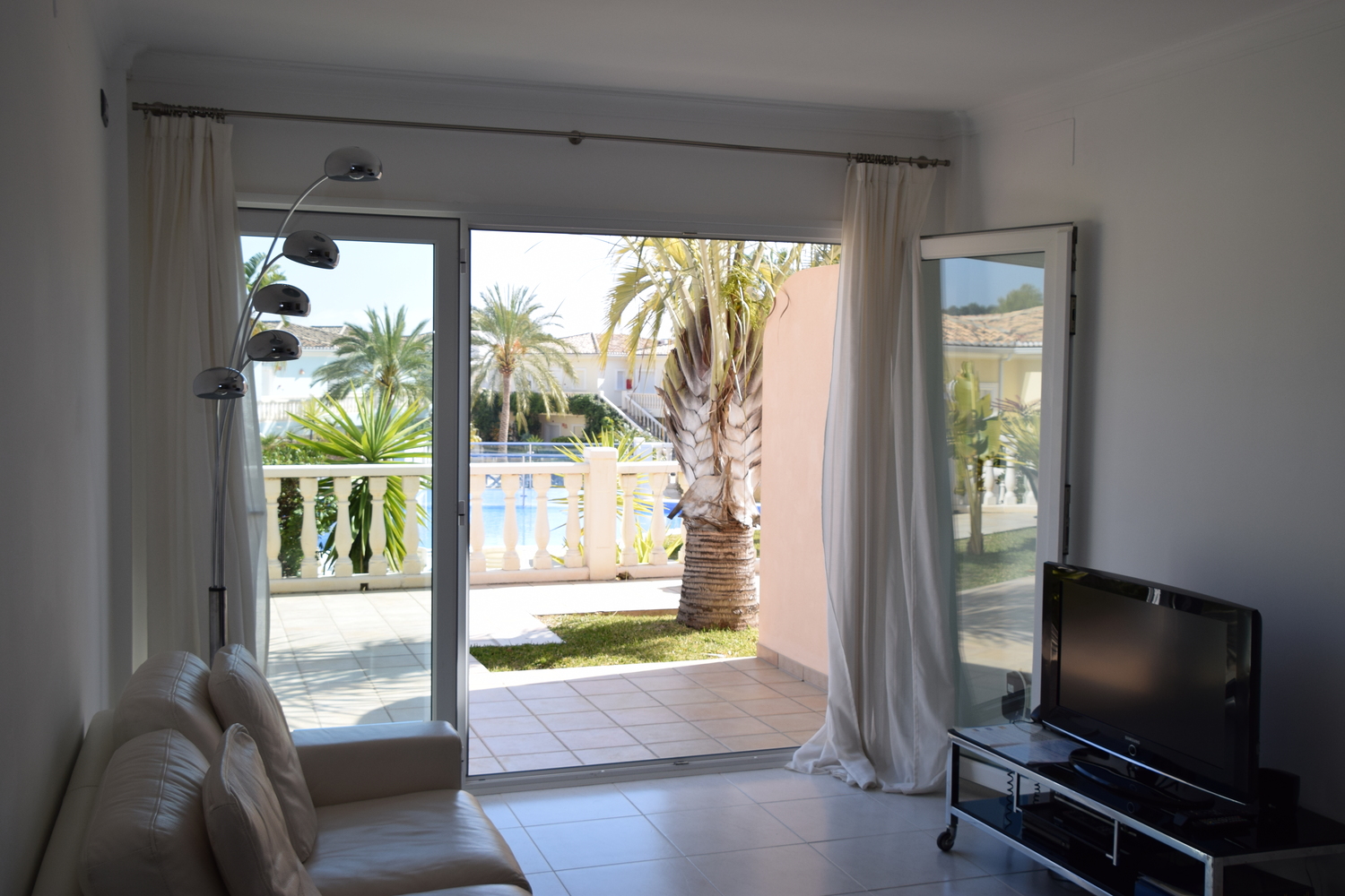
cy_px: 448
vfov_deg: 36.9
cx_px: 672
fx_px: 1345
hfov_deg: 53.1
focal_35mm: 36
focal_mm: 24
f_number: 8
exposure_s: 1/250
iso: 250
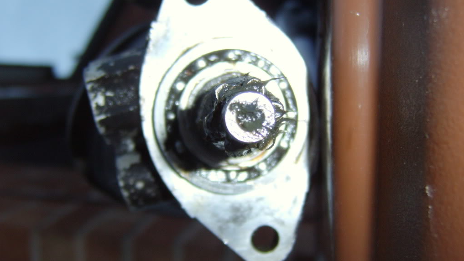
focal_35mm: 34
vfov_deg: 34.6
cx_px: 233
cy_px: 130
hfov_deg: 58.0
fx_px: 418
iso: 141
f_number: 2.7
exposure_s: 1/30
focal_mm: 8.13
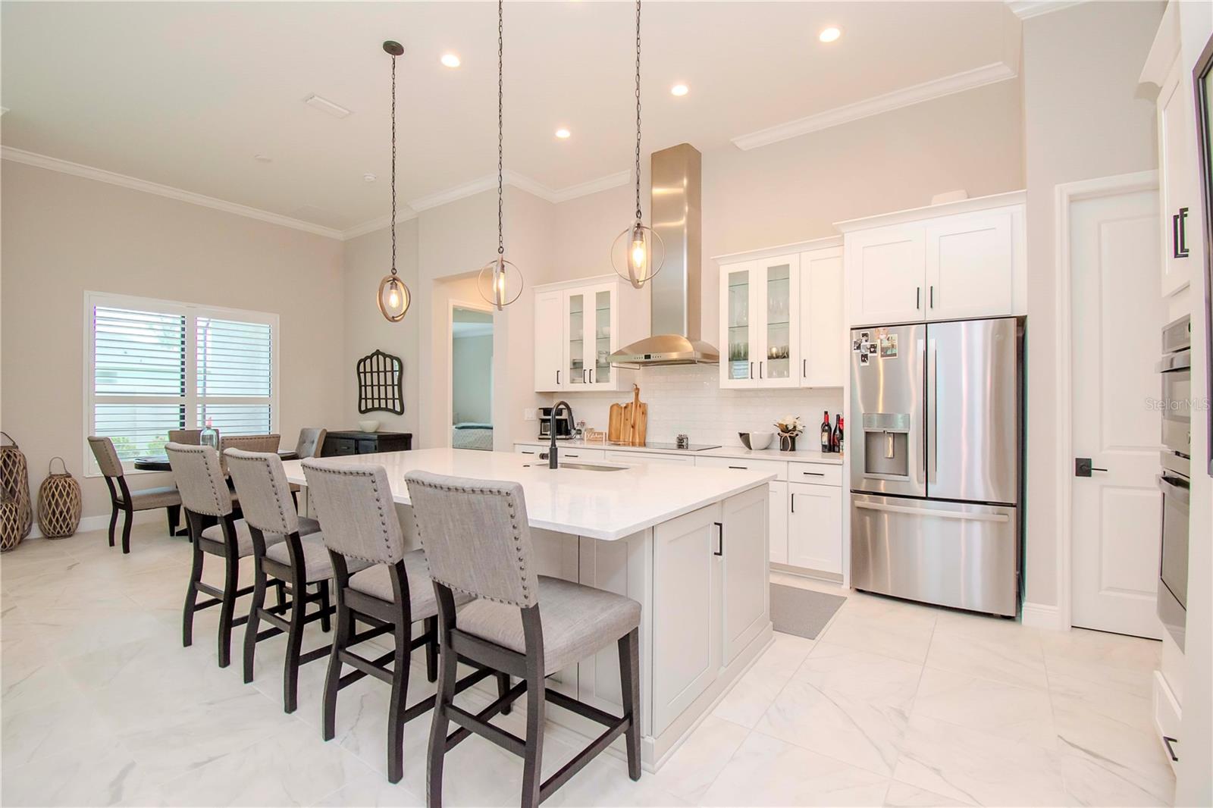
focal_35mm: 15
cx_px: 606
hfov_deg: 100.4
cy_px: 404
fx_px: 505
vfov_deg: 77.3
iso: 800
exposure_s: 1/100
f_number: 7.1
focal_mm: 10
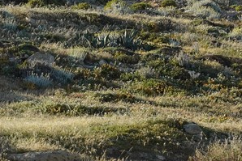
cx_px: 110
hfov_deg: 6.8
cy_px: -46
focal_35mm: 302
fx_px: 2031
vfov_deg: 4.5
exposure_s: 1/1600
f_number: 8
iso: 800
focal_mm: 75
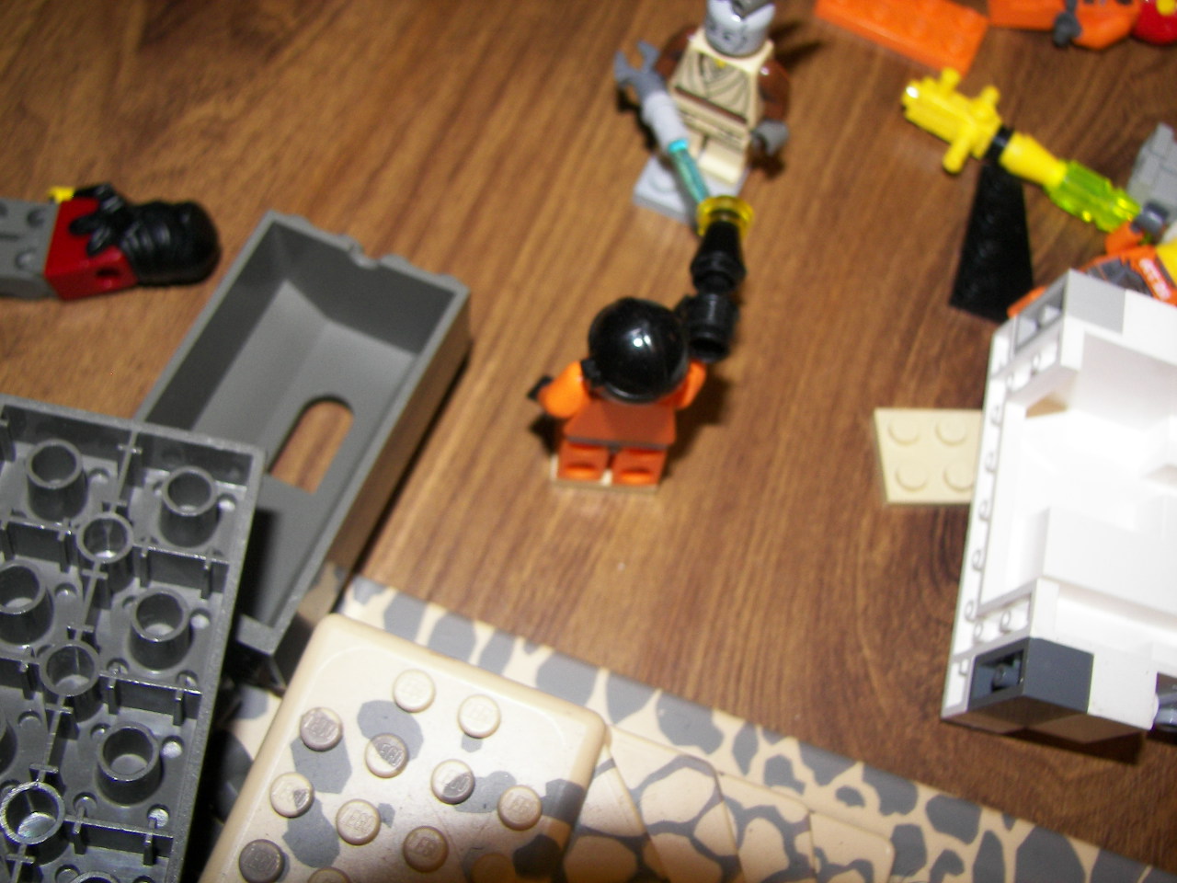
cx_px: 588
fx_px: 1224
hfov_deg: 51.4
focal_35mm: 36
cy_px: 442
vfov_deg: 39.7
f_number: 2.8
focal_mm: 6
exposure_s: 1/30
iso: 100
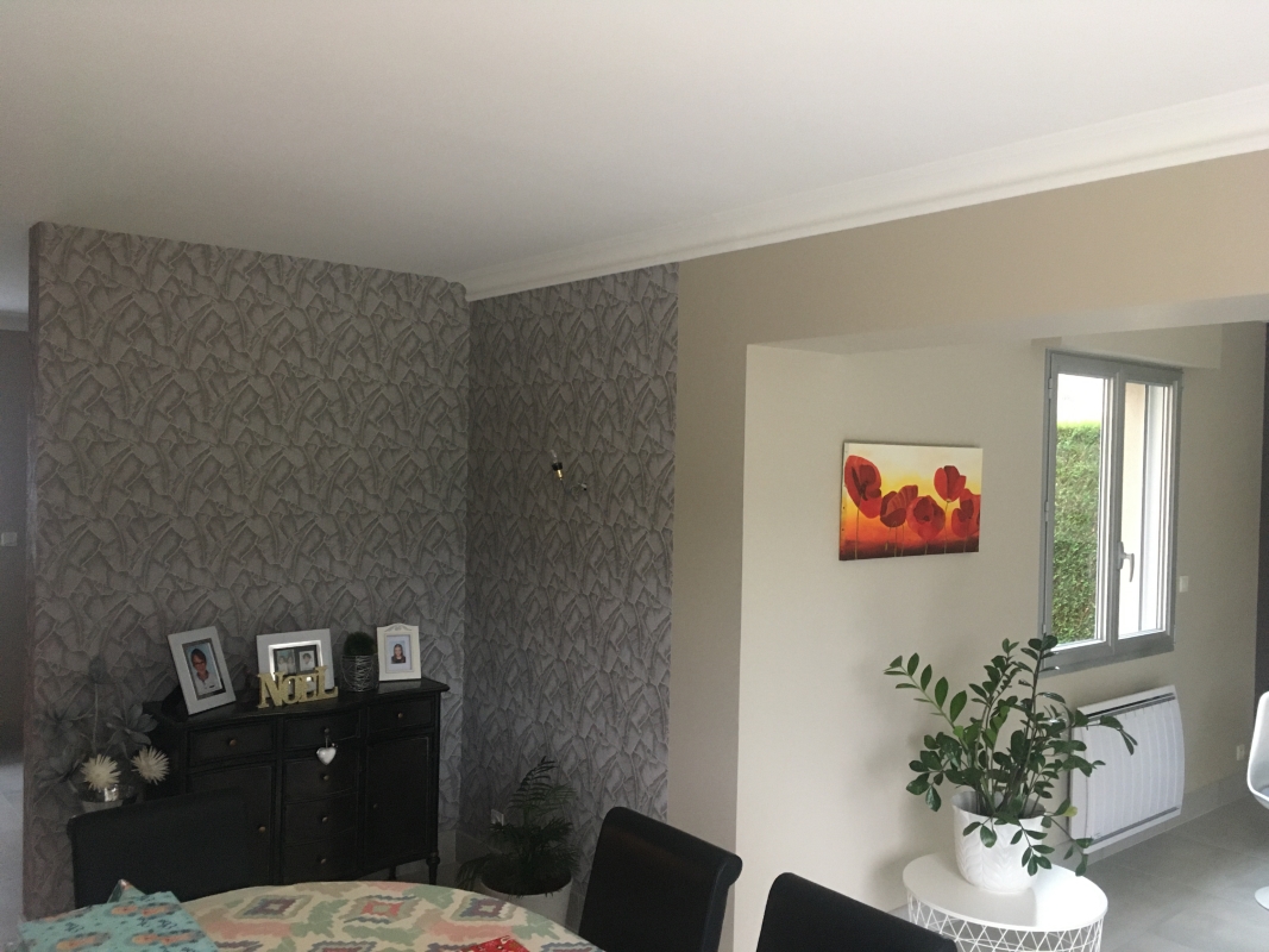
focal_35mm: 29
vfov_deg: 48.2
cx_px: 634
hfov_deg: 61.7
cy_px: 476
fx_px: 1063
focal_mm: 4.15
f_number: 2.2
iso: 200
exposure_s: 1/20
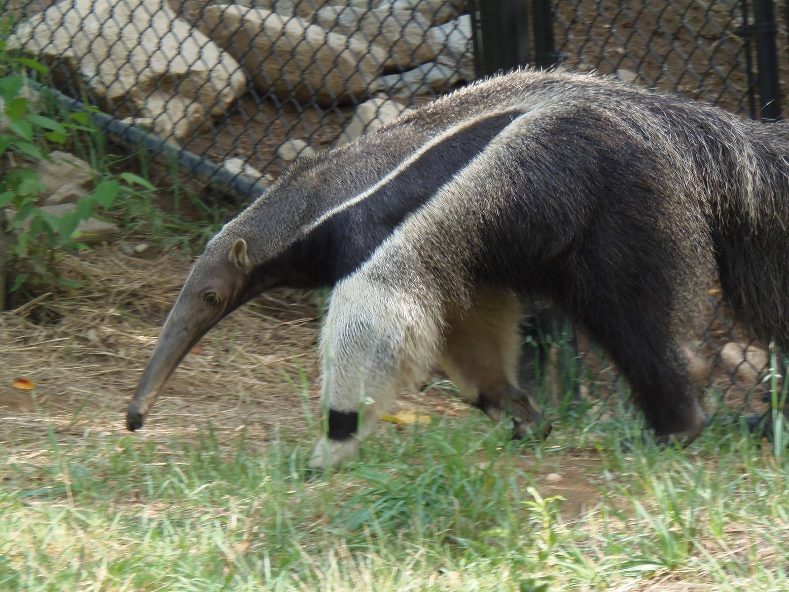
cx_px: 394
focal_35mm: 242
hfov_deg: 8.2
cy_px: 296
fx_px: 5516
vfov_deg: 6.1
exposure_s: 1/60
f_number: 5.1
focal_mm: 44.9
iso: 80
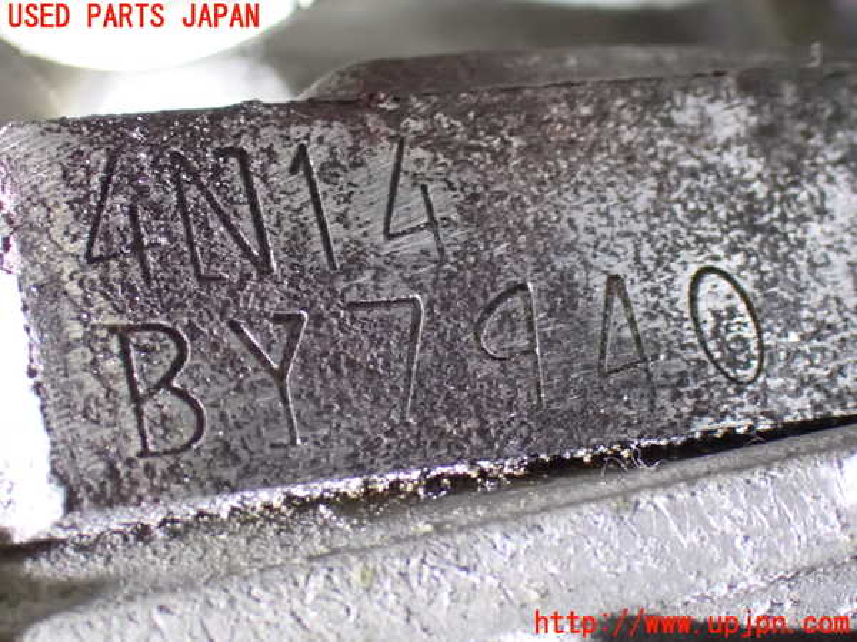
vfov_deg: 16.8
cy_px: 321
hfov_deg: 22.3
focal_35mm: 88
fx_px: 2179
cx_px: 428
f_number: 4.5
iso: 1600
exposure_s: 1/20
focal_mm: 15.66
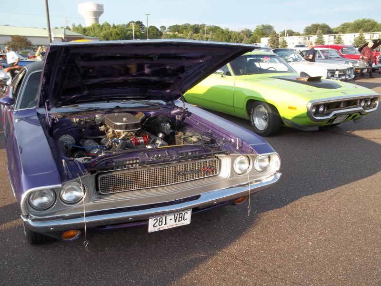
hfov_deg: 55.4
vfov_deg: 42.9
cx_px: 190
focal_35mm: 33
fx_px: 363
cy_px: 143
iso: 64
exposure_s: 1/320
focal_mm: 5.9
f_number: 3.3
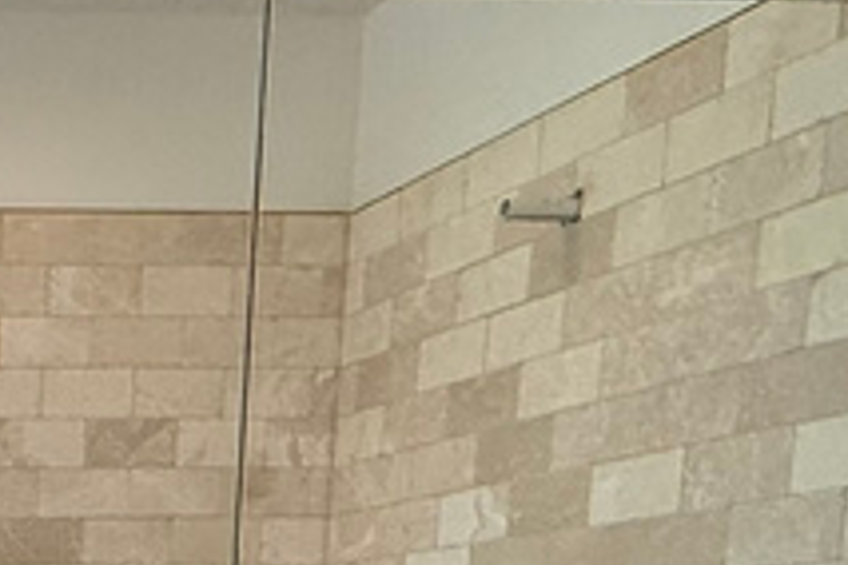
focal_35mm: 70
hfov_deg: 22.7
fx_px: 1649
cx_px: -474
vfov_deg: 16.5
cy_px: 995
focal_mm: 2.22
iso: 64
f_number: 2.2
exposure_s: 1/338
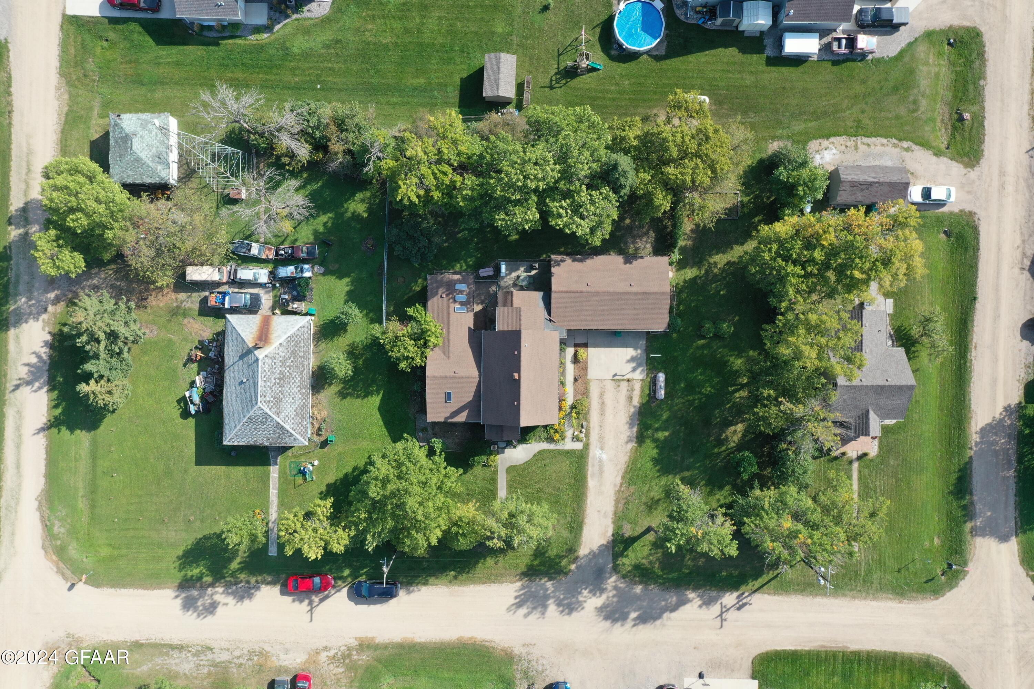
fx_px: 804
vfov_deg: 46.4
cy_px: 344
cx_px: 517
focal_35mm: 28
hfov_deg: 65.5
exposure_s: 1/240
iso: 100
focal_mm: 10.26
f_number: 5
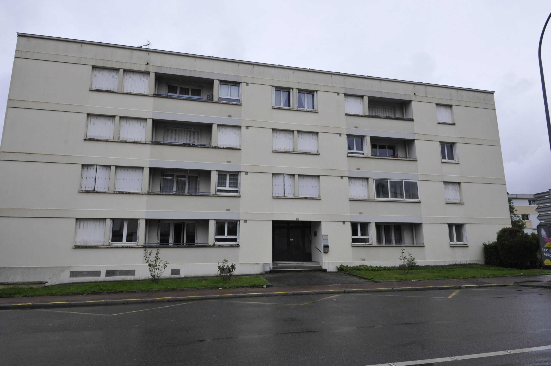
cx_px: 276
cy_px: 183
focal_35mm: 22
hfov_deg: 77.4
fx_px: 344
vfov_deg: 56.0
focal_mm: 15
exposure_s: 1/500
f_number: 13
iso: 800
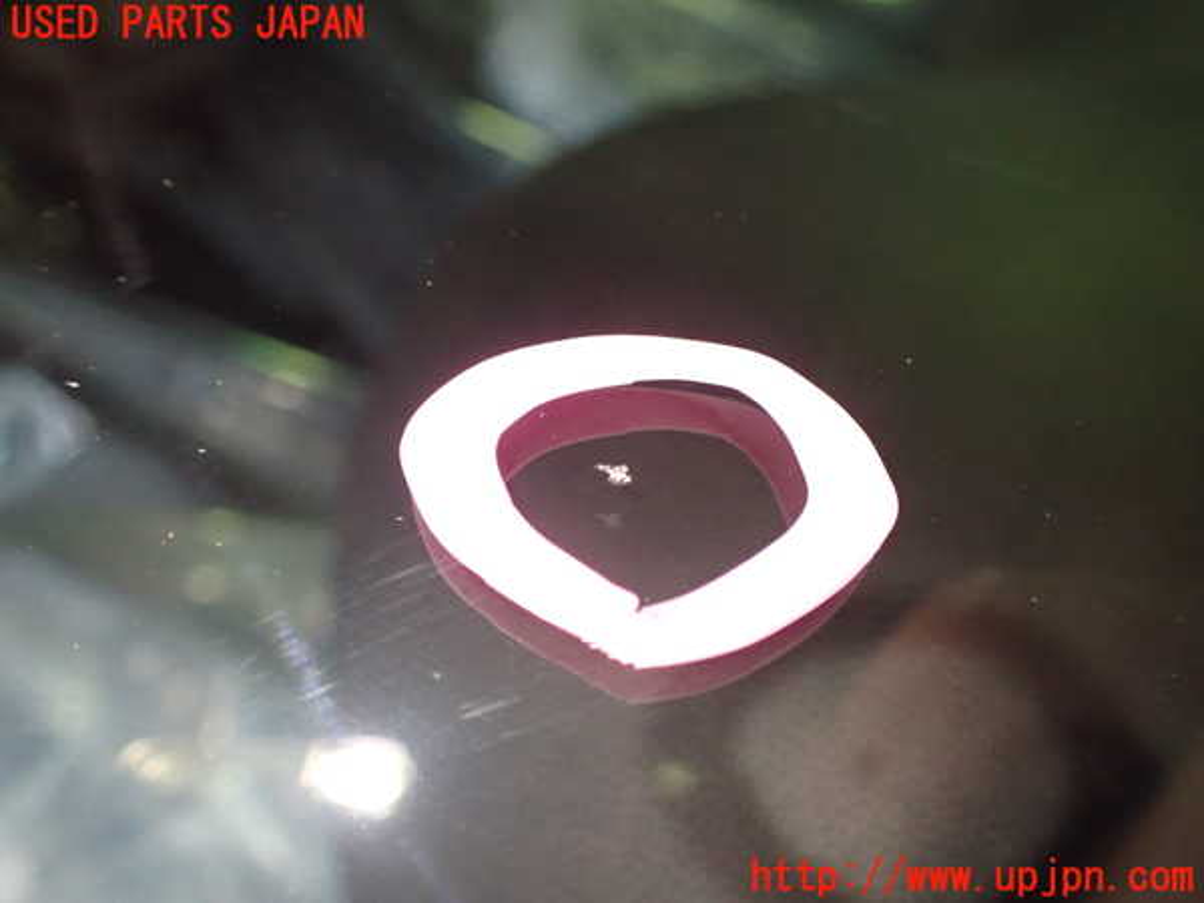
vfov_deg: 46.8
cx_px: 602
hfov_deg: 60.0
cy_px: 452
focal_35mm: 30
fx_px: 1043
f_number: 2.3
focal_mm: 5.4
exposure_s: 1/125
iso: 800
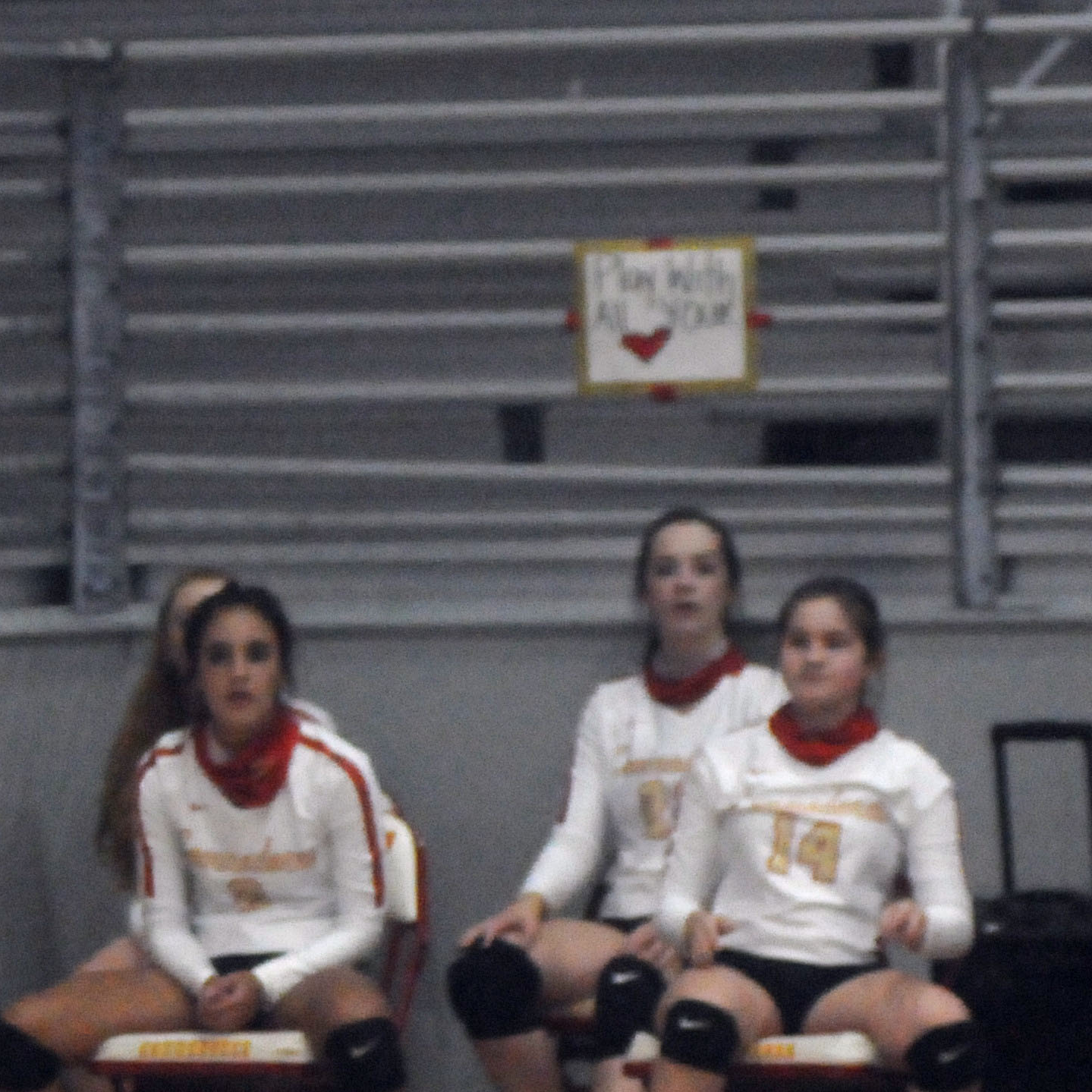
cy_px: 759
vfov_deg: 5.0
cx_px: -426
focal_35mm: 349
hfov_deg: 5.0
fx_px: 12456
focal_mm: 92
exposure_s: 1/500
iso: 3200
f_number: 4.5
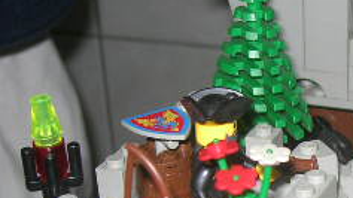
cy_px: 208
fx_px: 1048
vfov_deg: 10.7
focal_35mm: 112
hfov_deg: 17.8
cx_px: 465
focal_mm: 7.8
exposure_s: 1/60.1
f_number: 2.8
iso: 64
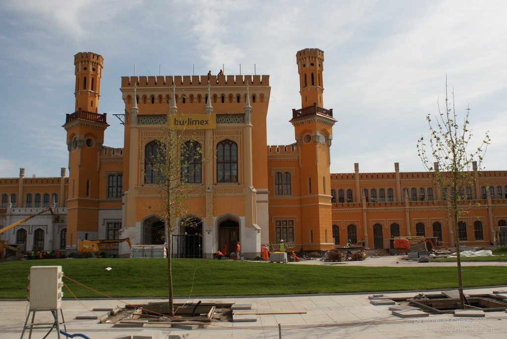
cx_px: 254
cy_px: 170
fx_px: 465
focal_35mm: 33
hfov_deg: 57.2
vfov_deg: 40.1
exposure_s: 1/1250
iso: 100
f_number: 5
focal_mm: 22
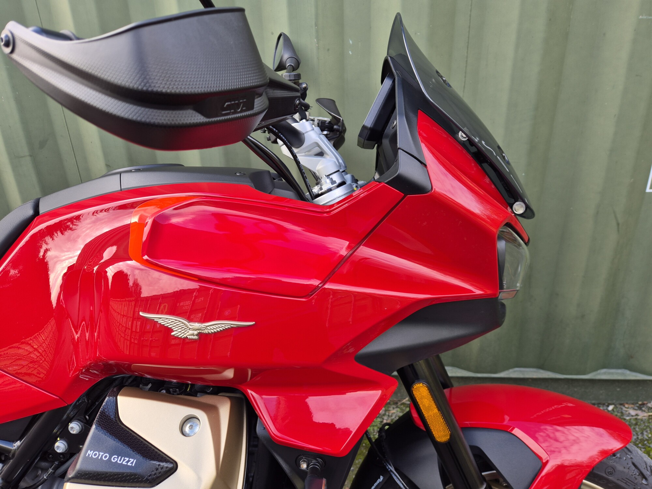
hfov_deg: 73.9
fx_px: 433
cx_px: 326
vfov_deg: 58.9
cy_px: 244
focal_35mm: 23
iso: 40
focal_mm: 5.4
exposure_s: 1/180
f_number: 1.8
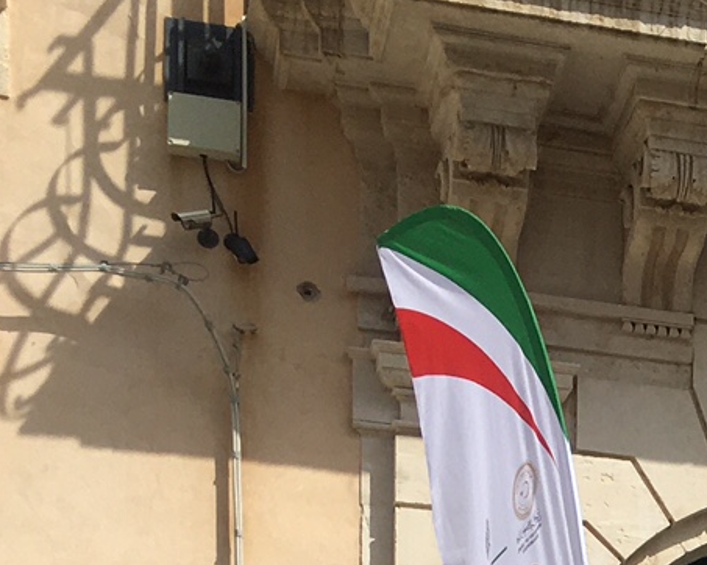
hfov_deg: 14.0
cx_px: 1178
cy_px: 1077
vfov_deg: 11.2
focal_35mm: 126
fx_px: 2635
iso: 25
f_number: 2.2
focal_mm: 4.15
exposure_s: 1/2262
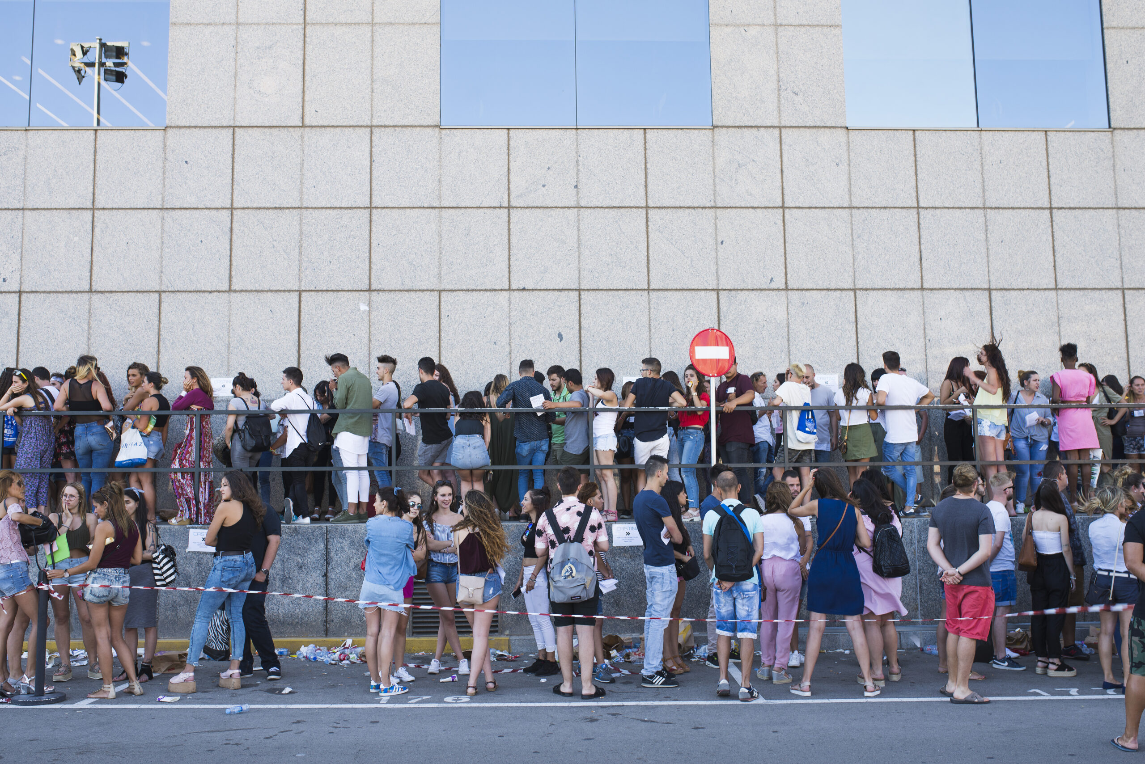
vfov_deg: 37.9
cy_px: 382
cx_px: 572
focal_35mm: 35
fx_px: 1114
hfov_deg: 54.4
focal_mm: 35
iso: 100
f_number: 5
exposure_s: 1/80
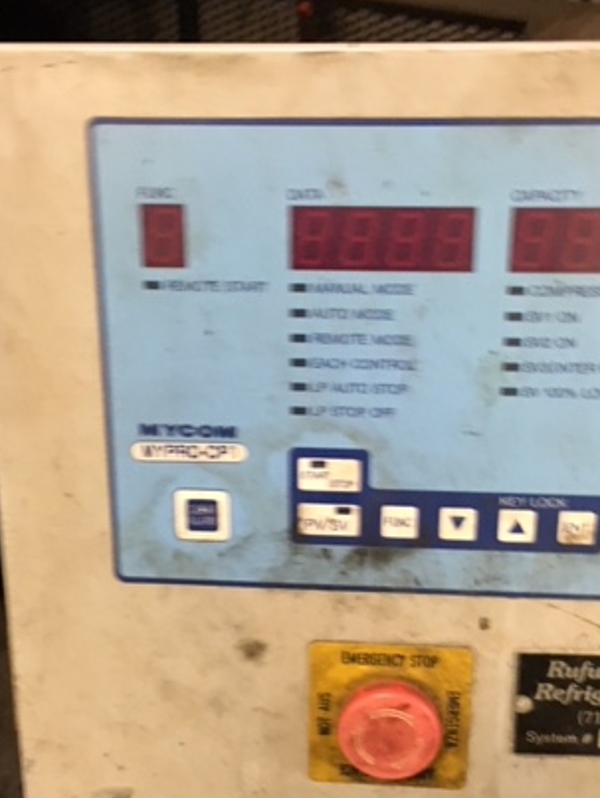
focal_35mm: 46
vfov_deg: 41.0
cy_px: 477
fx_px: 1061
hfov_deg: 31.6
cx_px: 303
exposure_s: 1/15
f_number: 2.2
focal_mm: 4.15
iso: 200
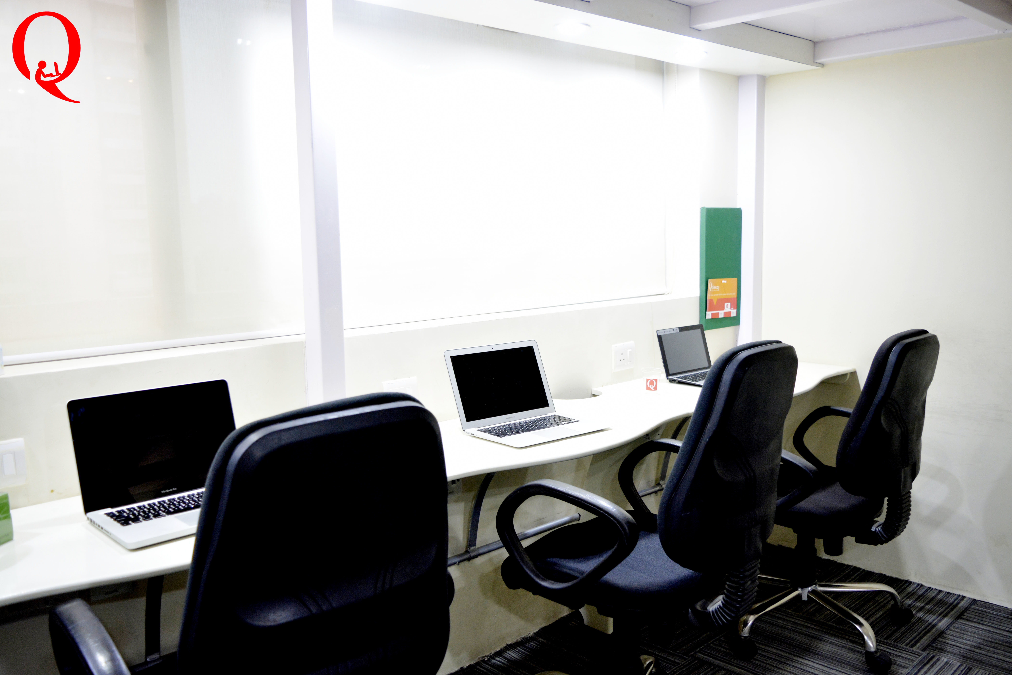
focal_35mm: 30
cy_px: 338
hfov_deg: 61.9
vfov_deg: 43.6
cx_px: 506
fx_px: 843
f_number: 3.8
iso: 1000
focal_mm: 20
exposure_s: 1/20
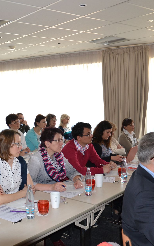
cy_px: 124
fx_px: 282
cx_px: 20
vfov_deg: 47.2
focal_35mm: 42
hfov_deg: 29.5
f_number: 4
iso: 400
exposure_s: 1/60
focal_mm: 18
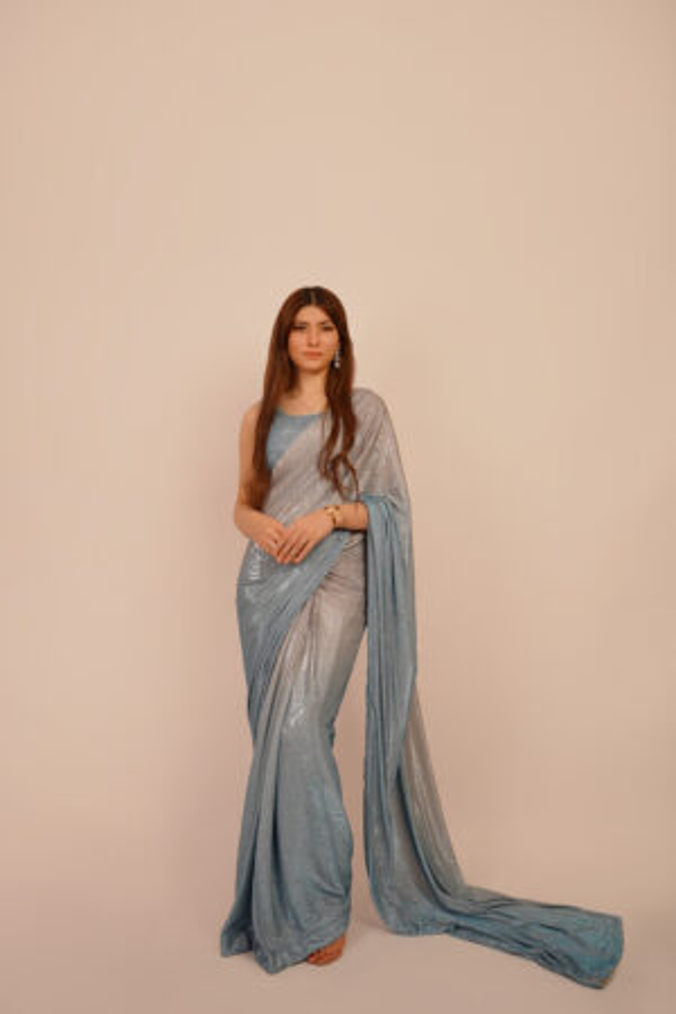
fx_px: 986
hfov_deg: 37.9
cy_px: 507
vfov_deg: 54.4
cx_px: 338
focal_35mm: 35
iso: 125
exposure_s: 1/100
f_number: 3.2
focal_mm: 35
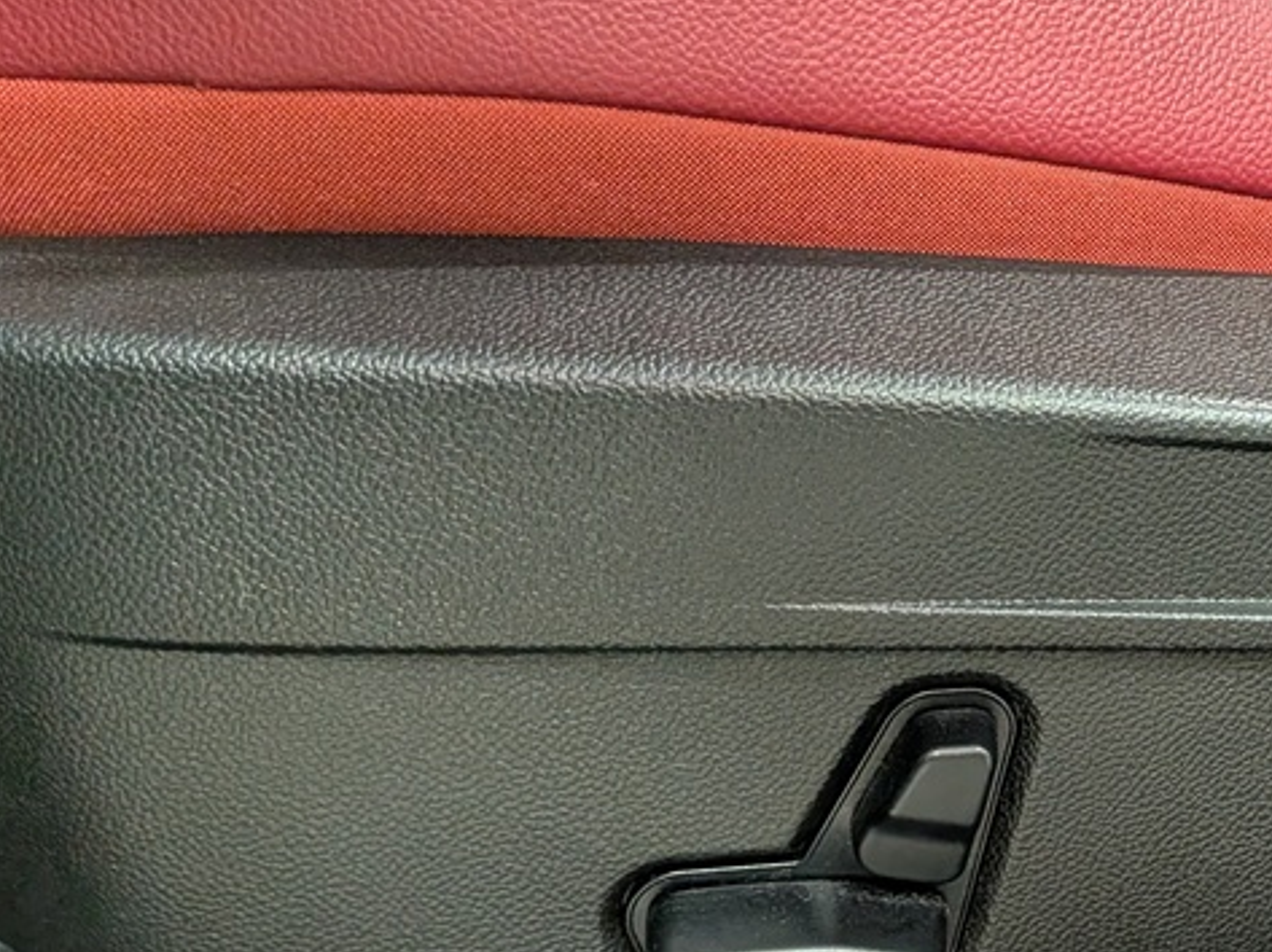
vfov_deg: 27.7
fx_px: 1909
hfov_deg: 33.7
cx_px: 1264
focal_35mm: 52
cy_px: 678
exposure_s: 1/120
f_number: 1.7
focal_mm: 4.53
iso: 1413
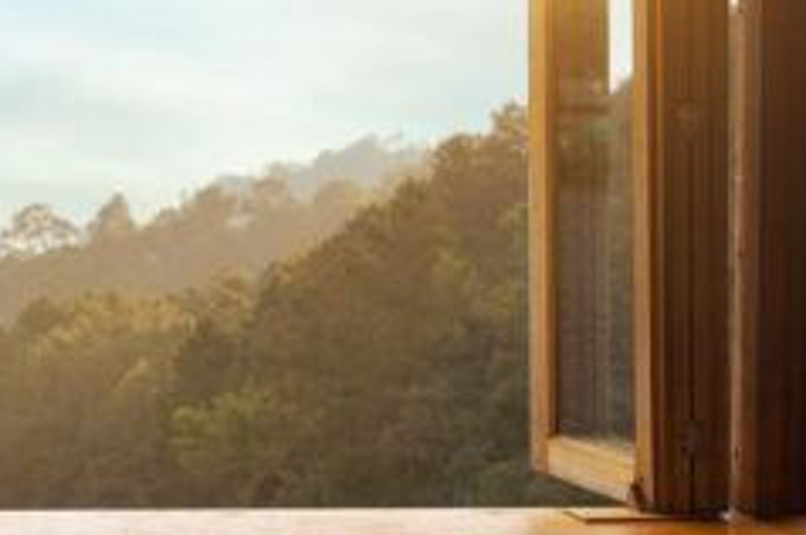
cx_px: -318
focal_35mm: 79
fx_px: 1766
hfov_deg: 22.3
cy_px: 445
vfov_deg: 17.1
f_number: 2.8
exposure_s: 1/1250
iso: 200
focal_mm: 18
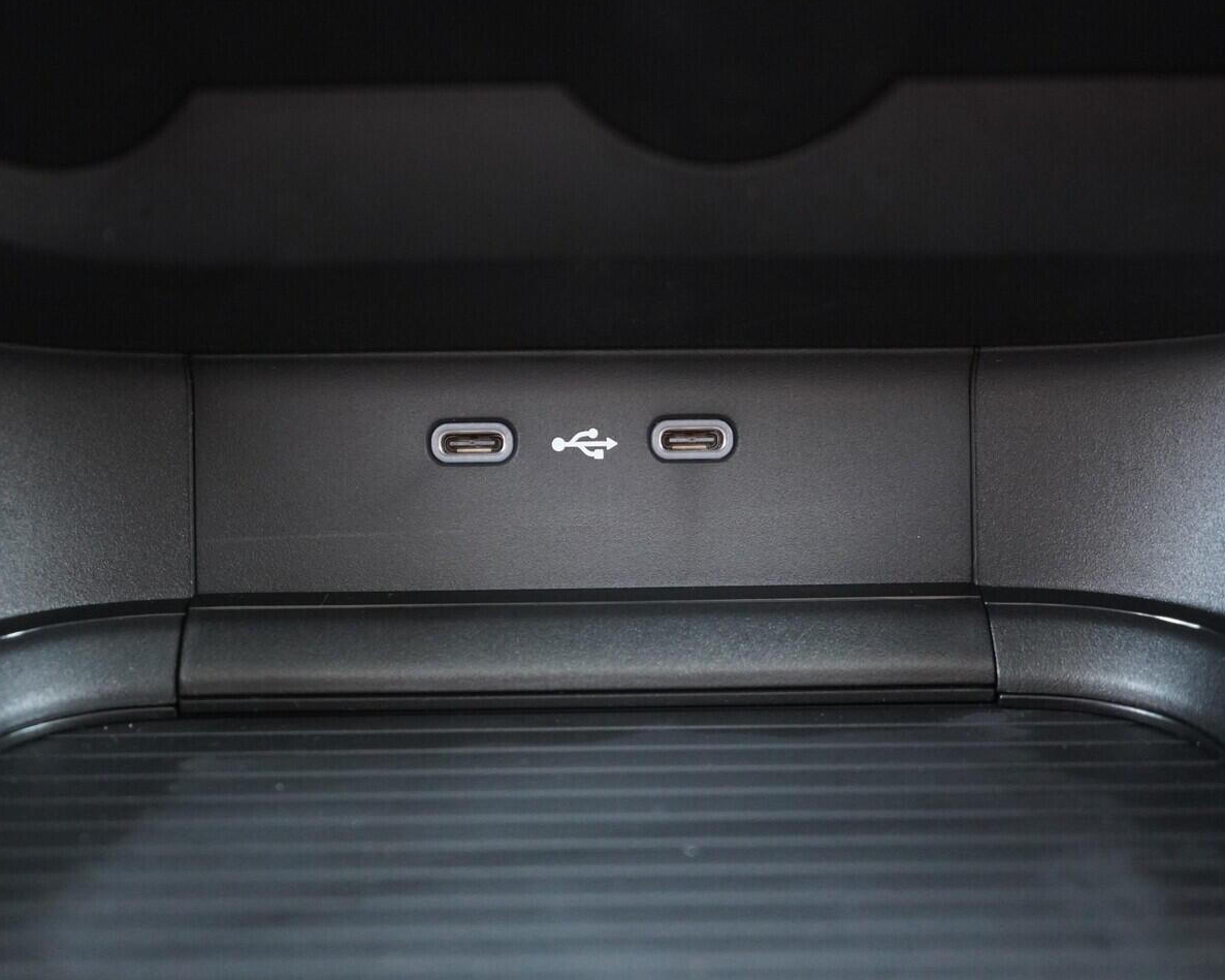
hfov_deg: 44.7
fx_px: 1486
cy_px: 485
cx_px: 554
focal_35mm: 41
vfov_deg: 36.5
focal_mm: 24
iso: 3200
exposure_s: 1/40
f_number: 2.8
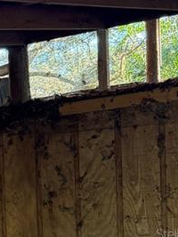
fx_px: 741
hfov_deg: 12.1
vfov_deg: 17.8
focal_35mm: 108
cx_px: -182
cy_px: 233
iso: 200
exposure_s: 1/116
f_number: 1.78
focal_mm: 6.76
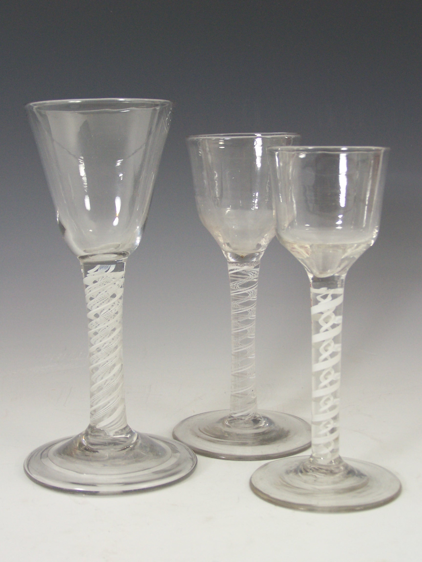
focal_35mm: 59
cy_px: 281
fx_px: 959
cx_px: 211
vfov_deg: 32.7
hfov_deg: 24.8
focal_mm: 9.8
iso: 140
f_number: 3.1
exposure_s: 1/30
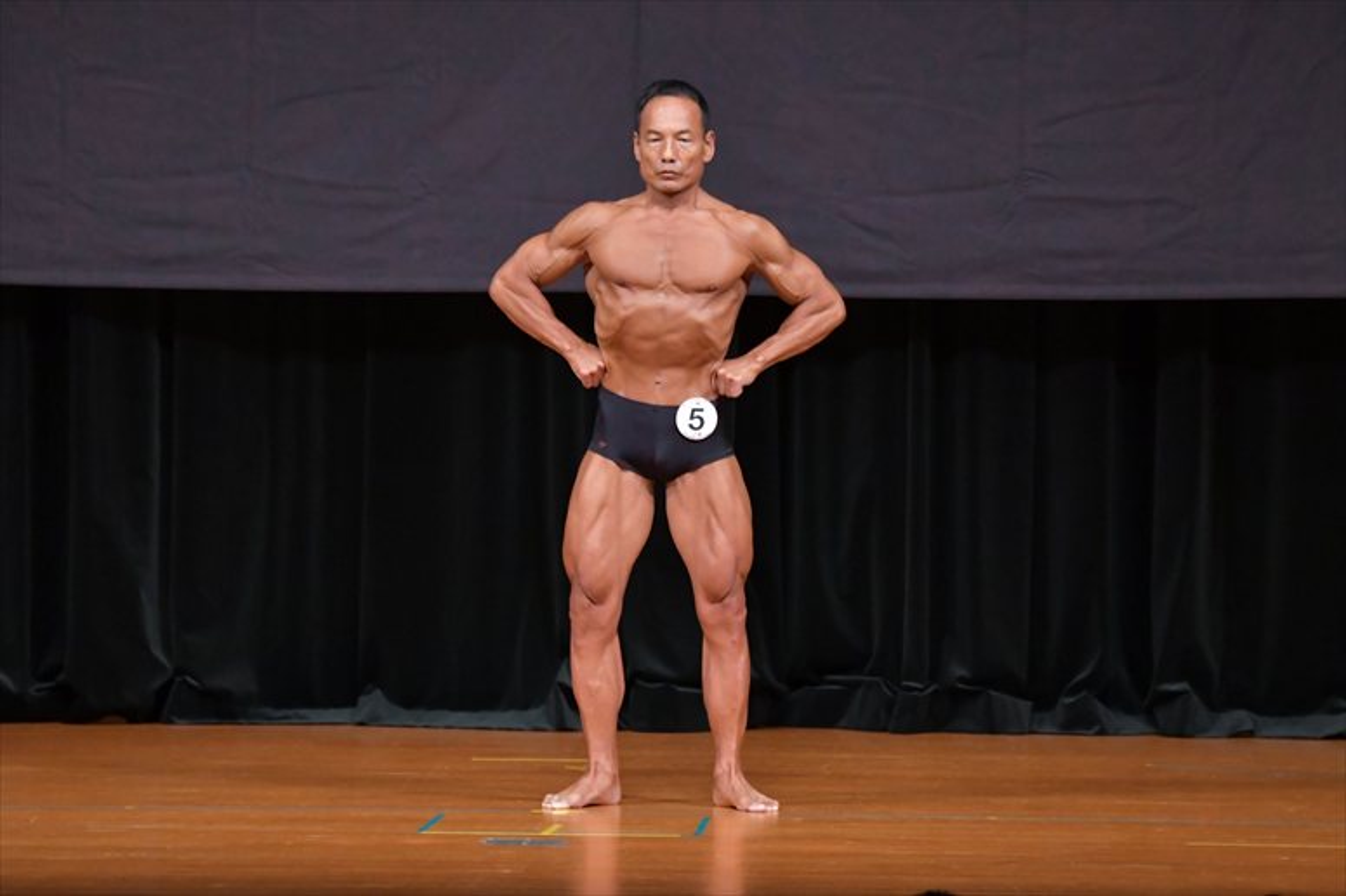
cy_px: 448
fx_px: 10651
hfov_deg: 7.2
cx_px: 673
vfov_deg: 4.8
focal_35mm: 285
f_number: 5.6
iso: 5000
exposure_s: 1/400
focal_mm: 190
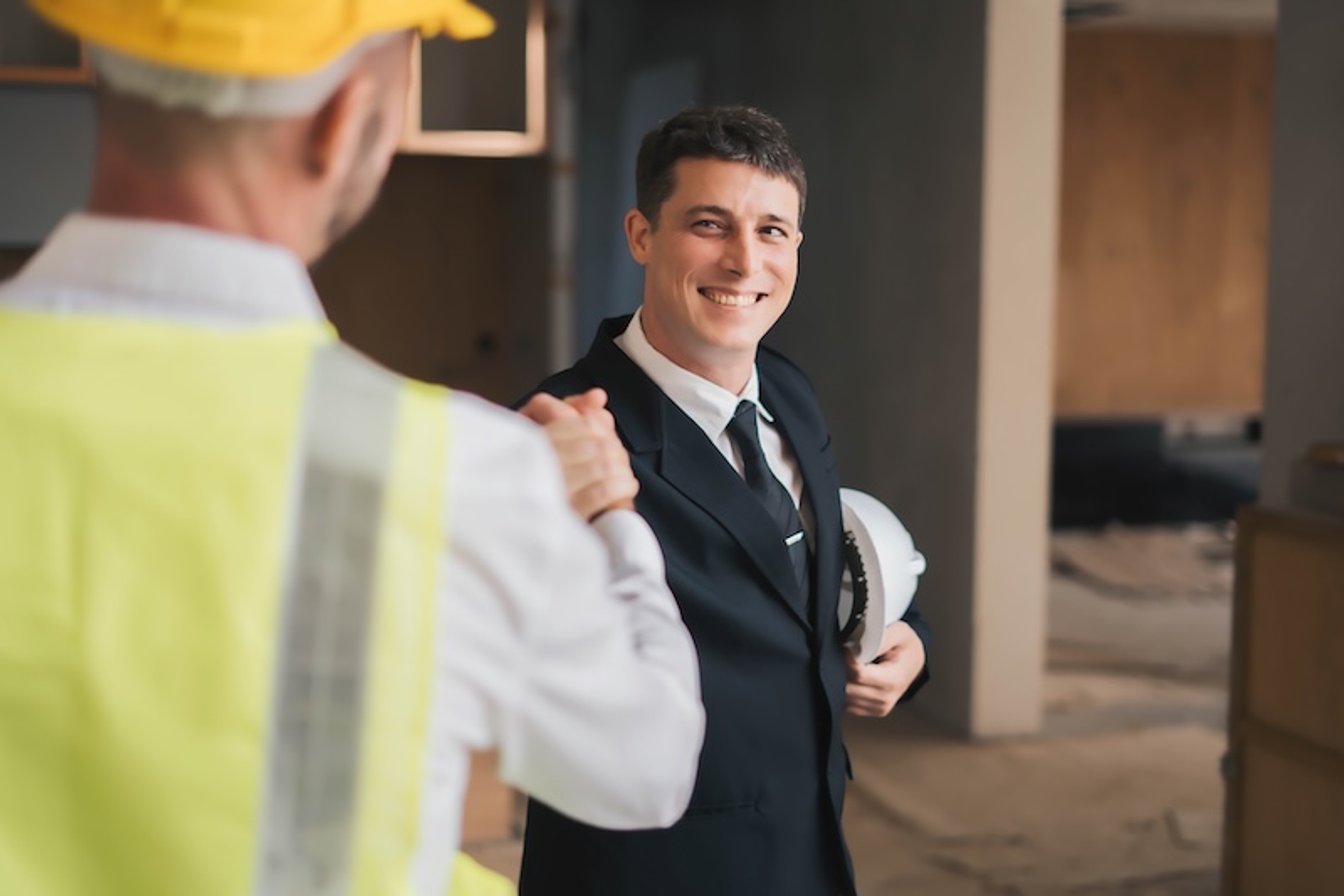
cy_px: 448
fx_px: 1866
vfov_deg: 27.0
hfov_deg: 39.6
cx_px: 672
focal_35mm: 50
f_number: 1.8
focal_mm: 50
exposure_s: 1/200
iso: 100
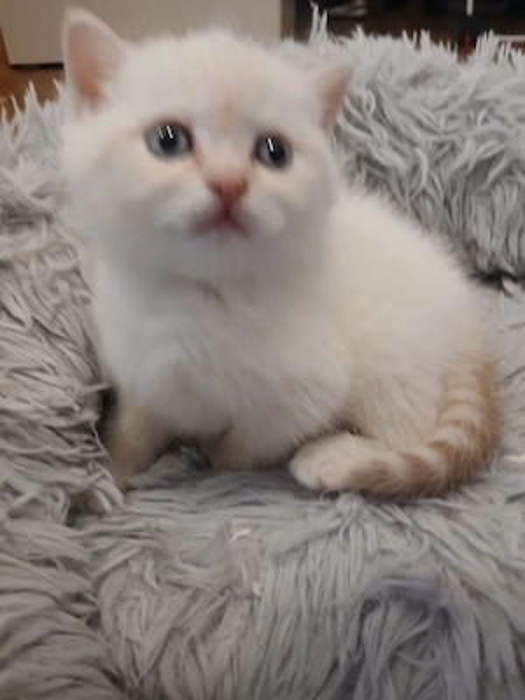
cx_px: 262
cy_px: 350
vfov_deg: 67.3
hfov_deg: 53.1
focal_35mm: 26
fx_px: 526
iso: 640
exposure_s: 1/20
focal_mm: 3.98
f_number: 1.8
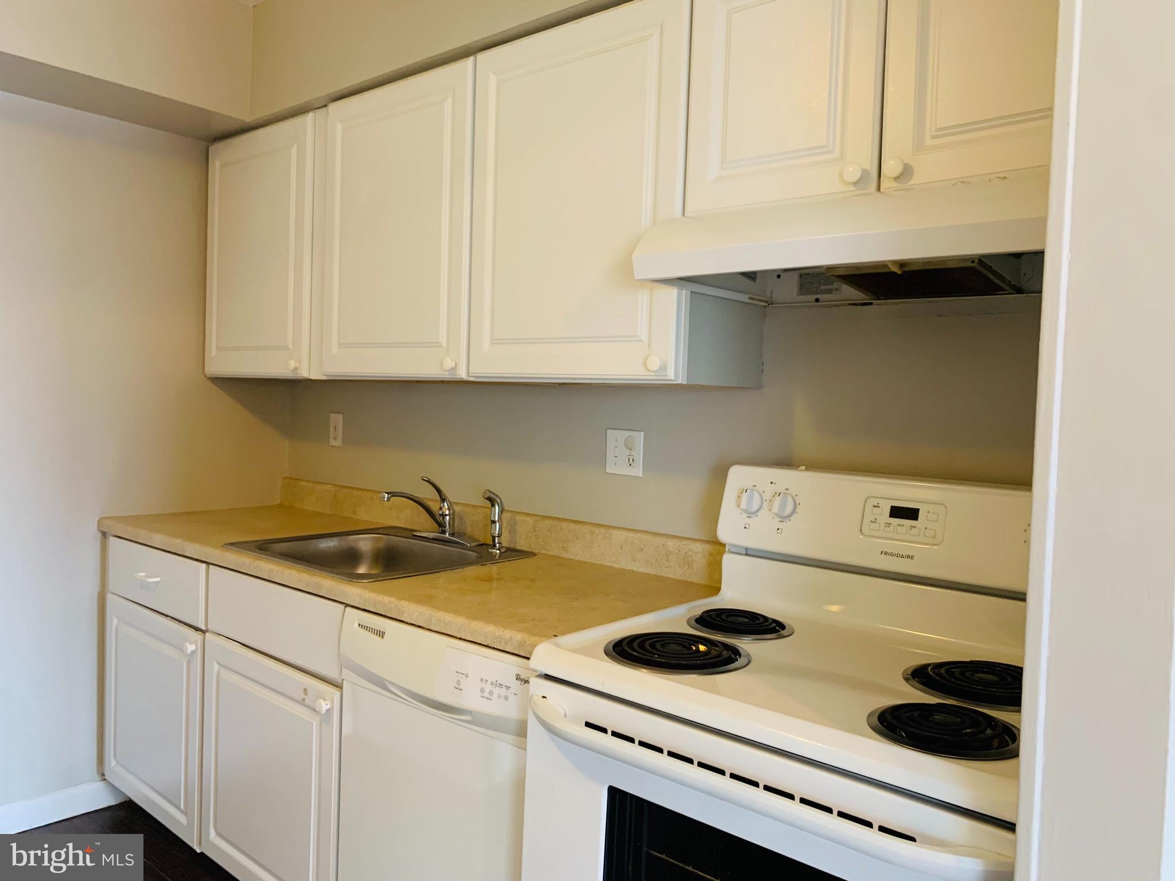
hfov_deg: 67.3
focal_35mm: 26
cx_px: 588
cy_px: 440
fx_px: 883
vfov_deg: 53.1
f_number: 1.8
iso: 320
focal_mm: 4.25
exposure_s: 1/60
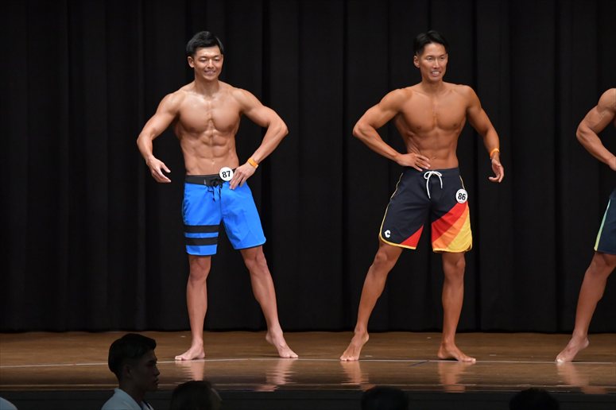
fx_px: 3711
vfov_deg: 6.3
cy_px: 205
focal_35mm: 217
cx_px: 308
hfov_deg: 9.5
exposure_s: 1/400
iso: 5000
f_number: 5.6
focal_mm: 145
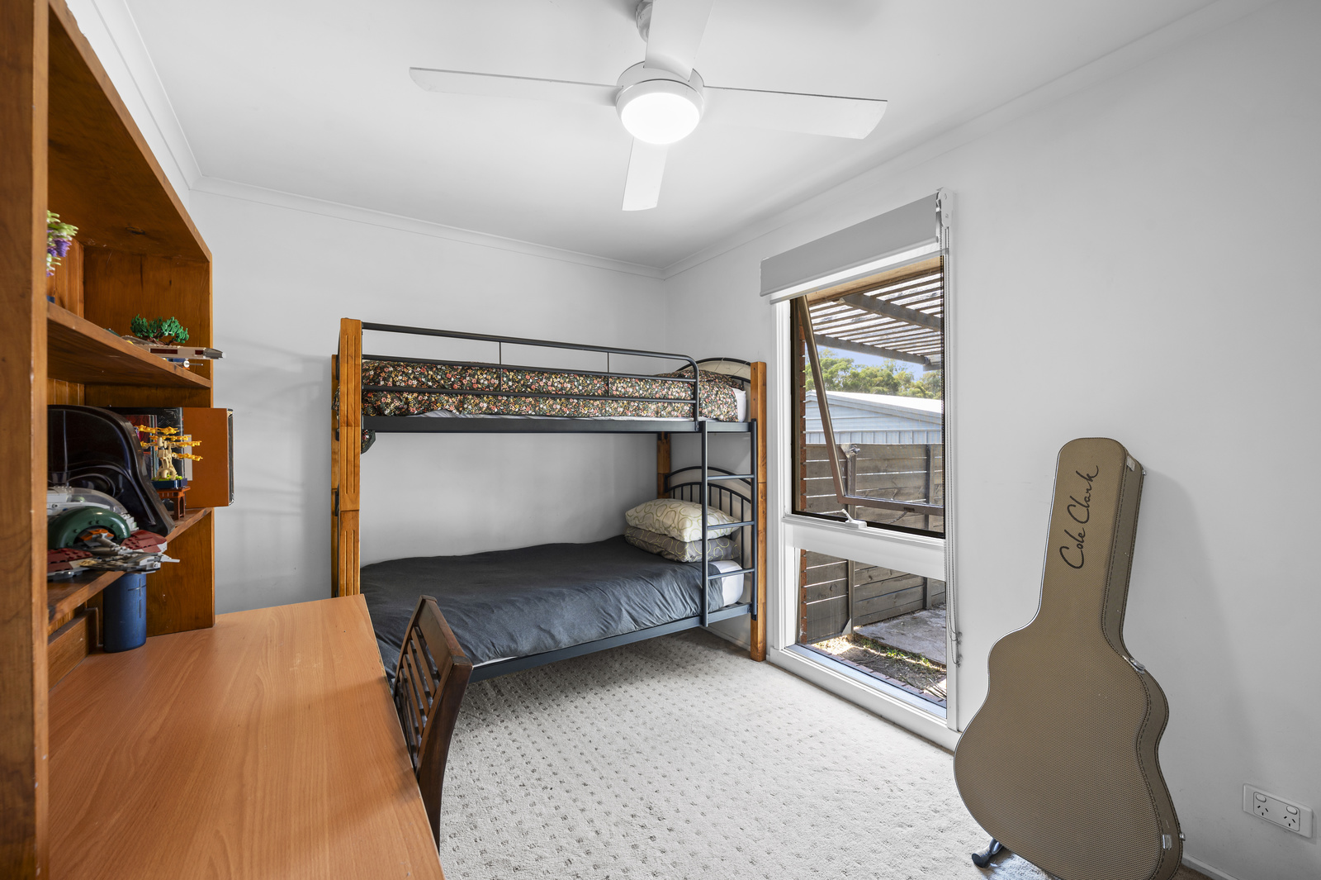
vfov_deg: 81.1
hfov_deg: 104.3
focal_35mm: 14
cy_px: 440
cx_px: 660
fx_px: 513
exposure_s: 1/1.67
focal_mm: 14
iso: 200
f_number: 9
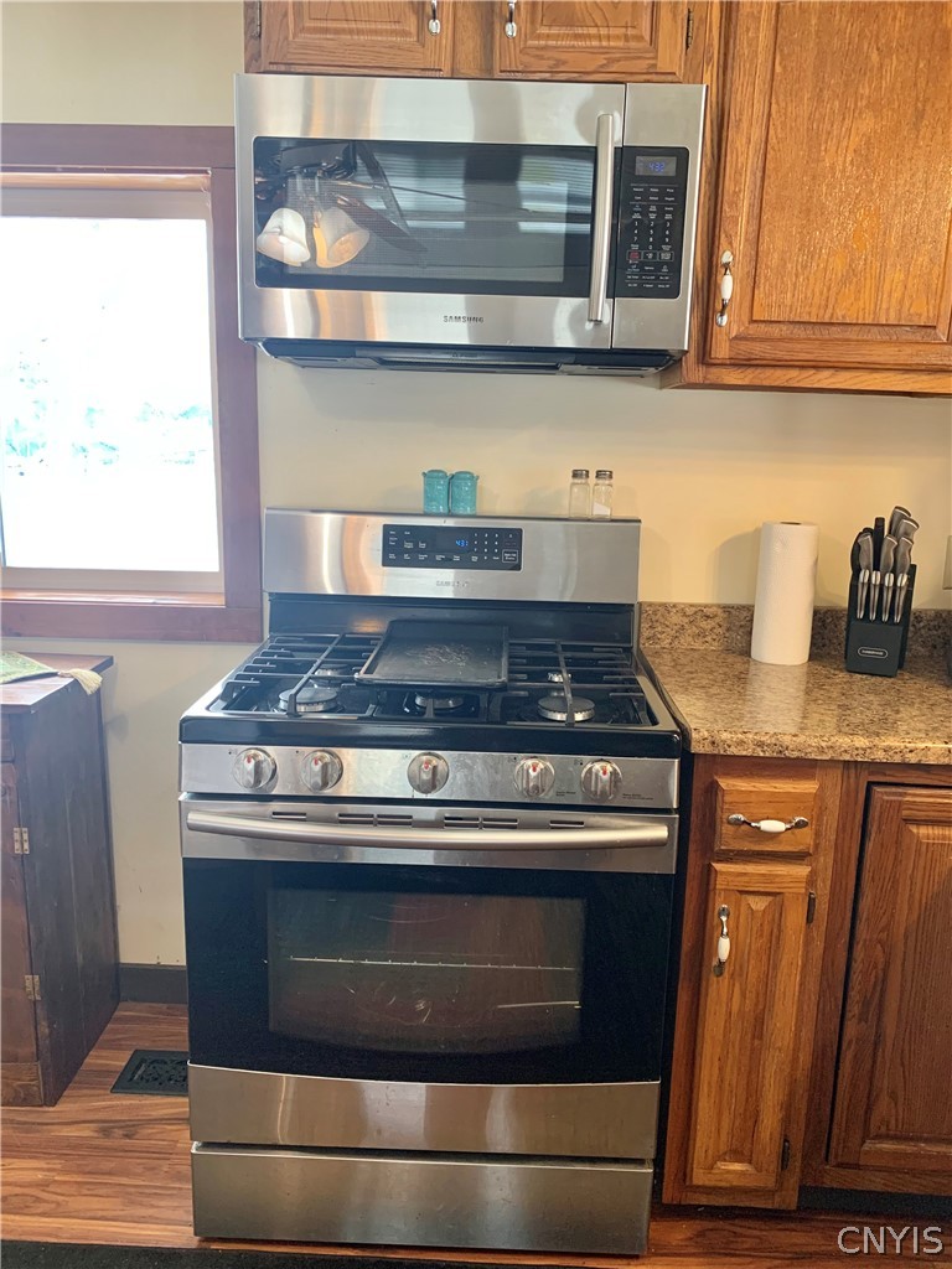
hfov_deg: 53.1
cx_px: 476
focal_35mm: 26
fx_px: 953
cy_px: 634
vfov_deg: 67.3
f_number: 1.8
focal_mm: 4.25
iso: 125
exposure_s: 1/60
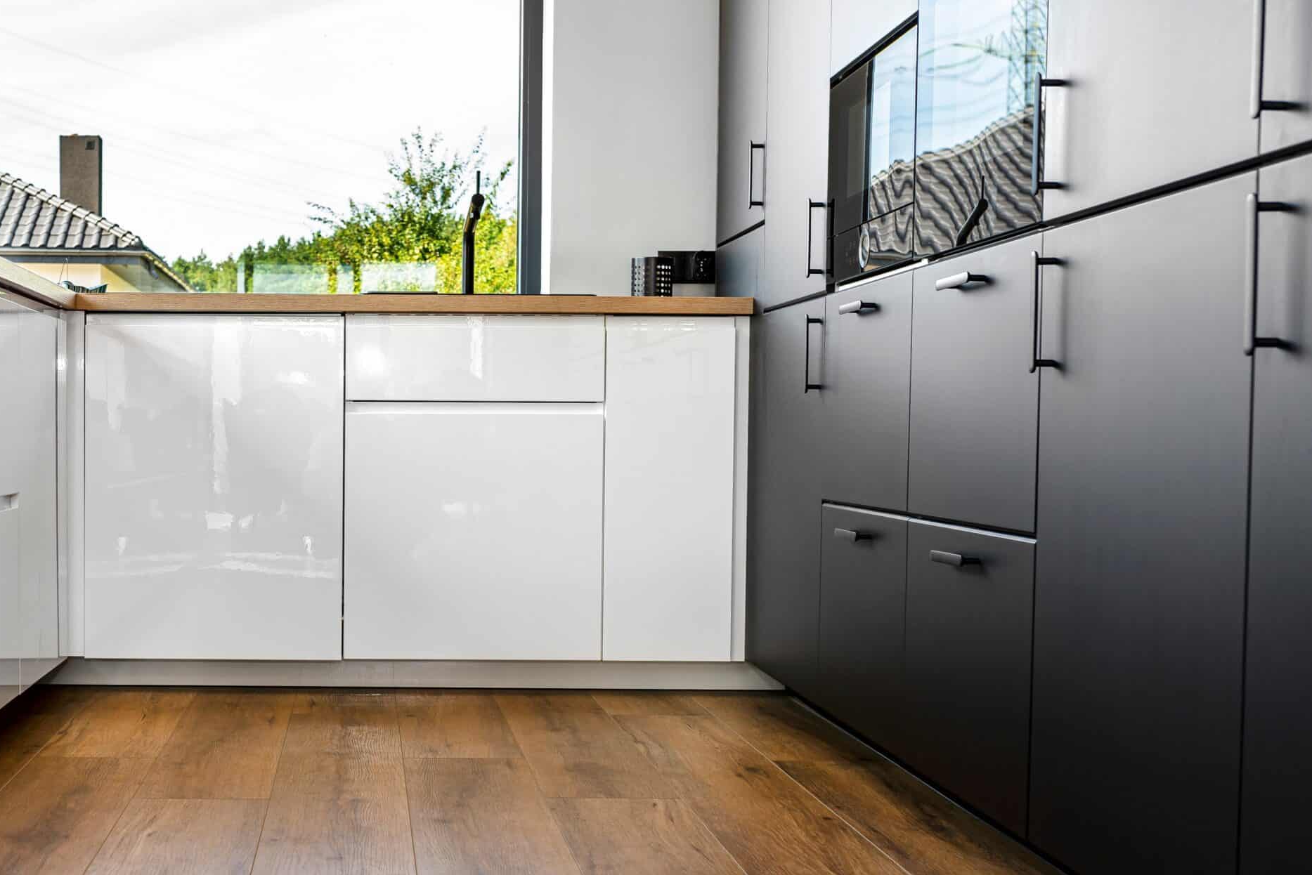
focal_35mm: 54
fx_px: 1968
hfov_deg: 36.1
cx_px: 355
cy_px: 517
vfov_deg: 25.0
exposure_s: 1/60
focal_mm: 35
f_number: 5.6
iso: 100
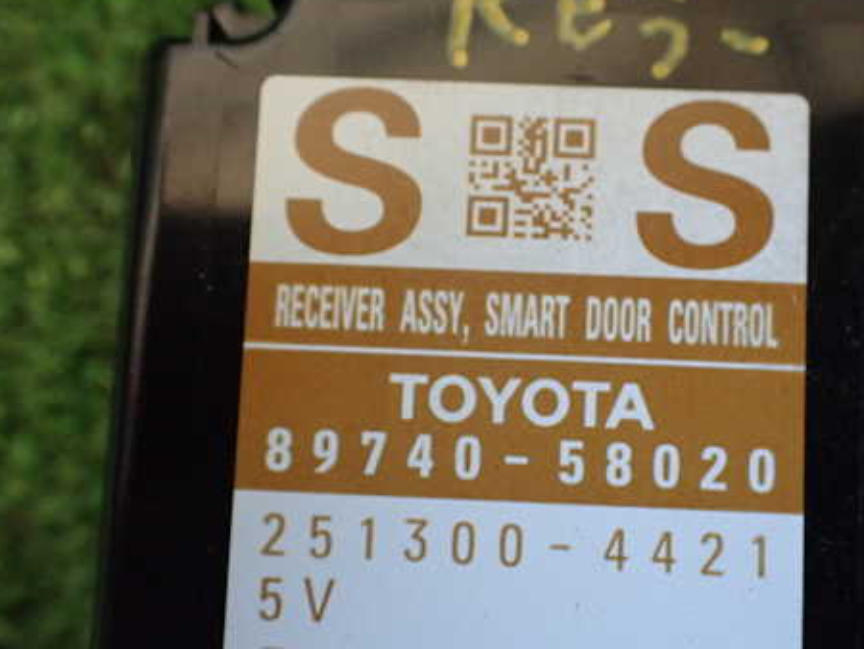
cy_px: 374
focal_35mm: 40
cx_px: 507
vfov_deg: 35.9
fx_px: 999
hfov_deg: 46.6
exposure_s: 1/125
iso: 800
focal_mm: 5.4
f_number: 2.3
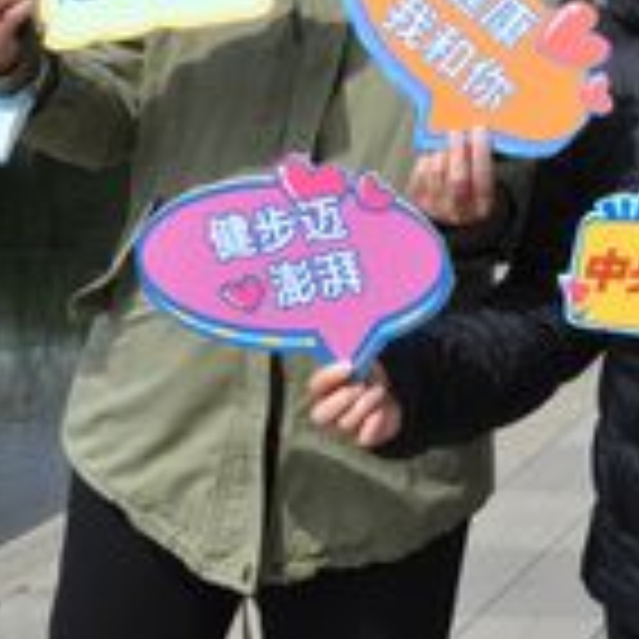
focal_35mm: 130
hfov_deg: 12.9
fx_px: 2715
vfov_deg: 13.3
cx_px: 855
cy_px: 14
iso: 800
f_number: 18
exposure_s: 1/320
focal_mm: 34
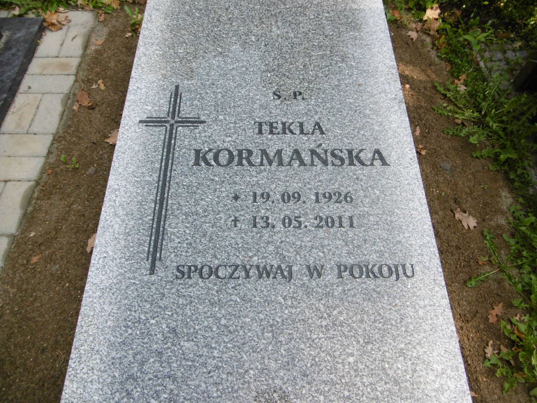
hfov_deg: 71.6
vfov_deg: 56.8
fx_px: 372
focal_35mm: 24
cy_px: 202
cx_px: 268
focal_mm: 4.3
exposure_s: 1/160
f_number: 3.1
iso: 100
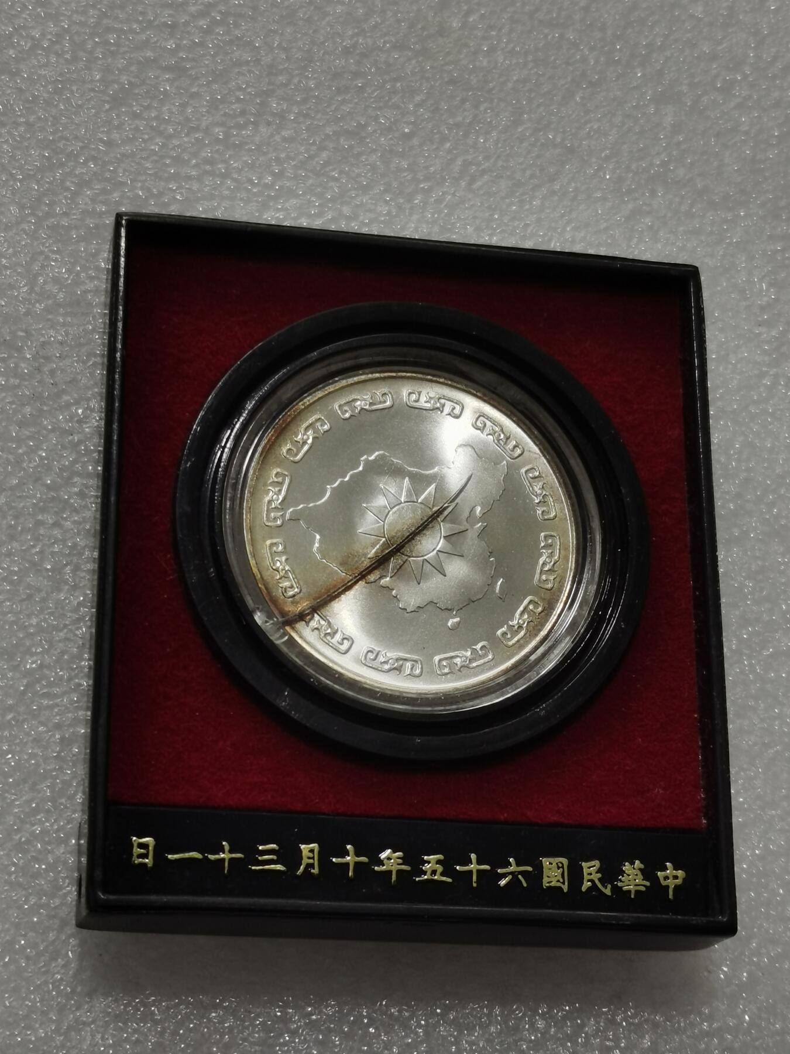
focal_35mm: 71
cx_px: 395
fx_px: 2160
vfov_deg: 27.4
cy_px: 527
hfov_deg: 20.7
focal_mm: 5.58
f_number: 1.8
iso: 50
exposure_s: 1/224
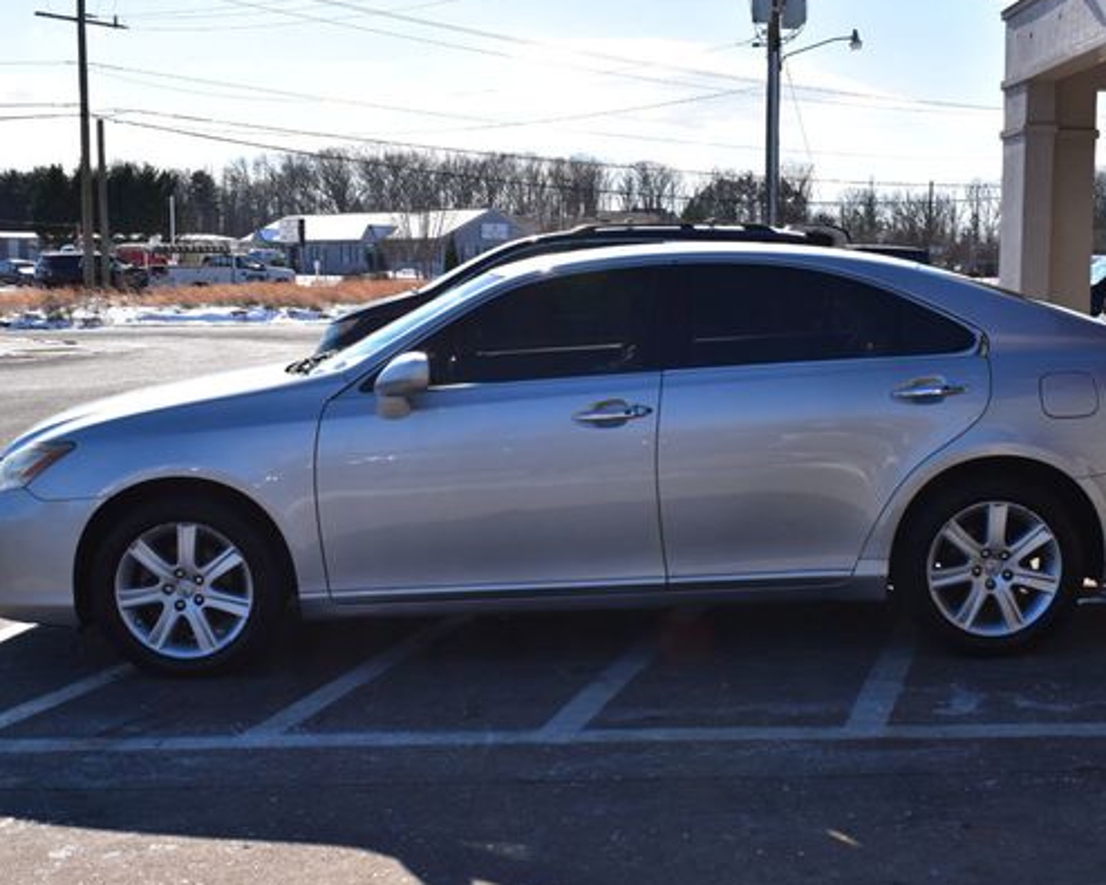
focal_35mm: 46
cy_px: 444
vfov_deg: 33.0
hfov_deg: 40.5
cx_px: 643
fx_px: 1493
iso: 320
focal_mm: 25
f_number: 11
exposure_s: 1/500
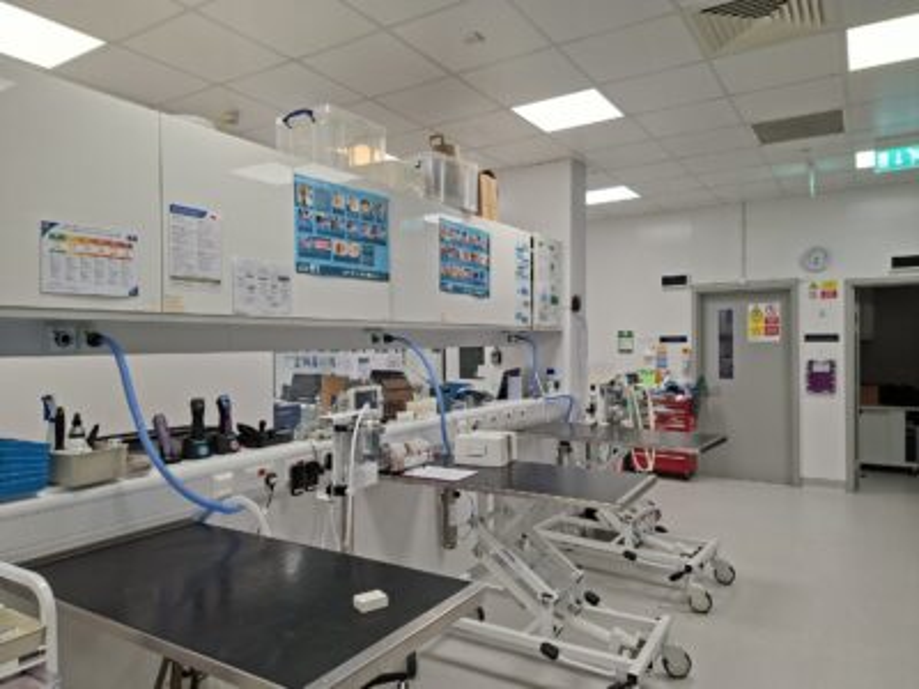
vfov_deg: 58.9
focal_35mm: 23
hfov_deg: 73.9
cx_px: 460
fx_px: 611
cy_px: 344
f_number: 1.8
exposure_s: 1/100
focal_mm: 5.54
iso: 64
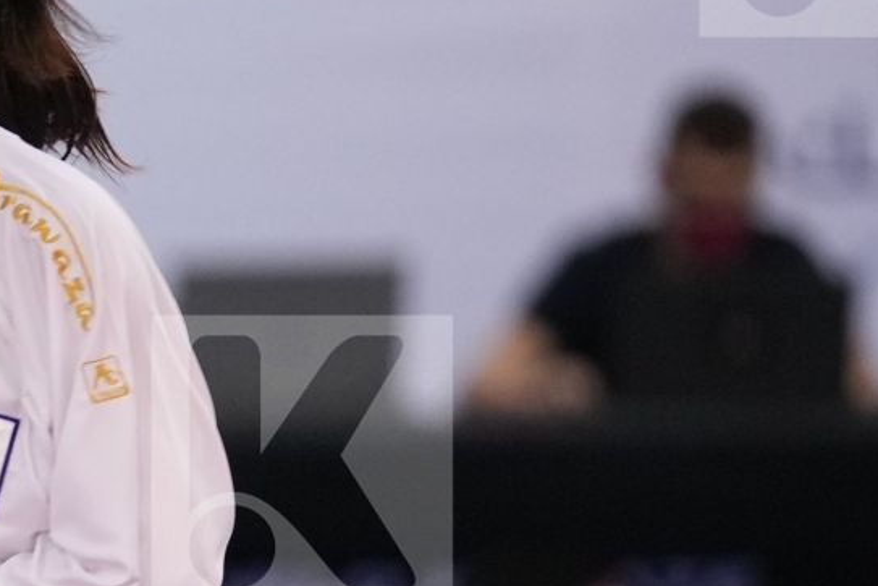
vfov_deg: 1.4
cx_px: -246
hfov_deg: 2.1
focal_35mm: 995
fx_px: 24265
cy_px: 463
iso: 2500
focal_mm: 200
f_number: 2.8
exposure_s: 1/1000
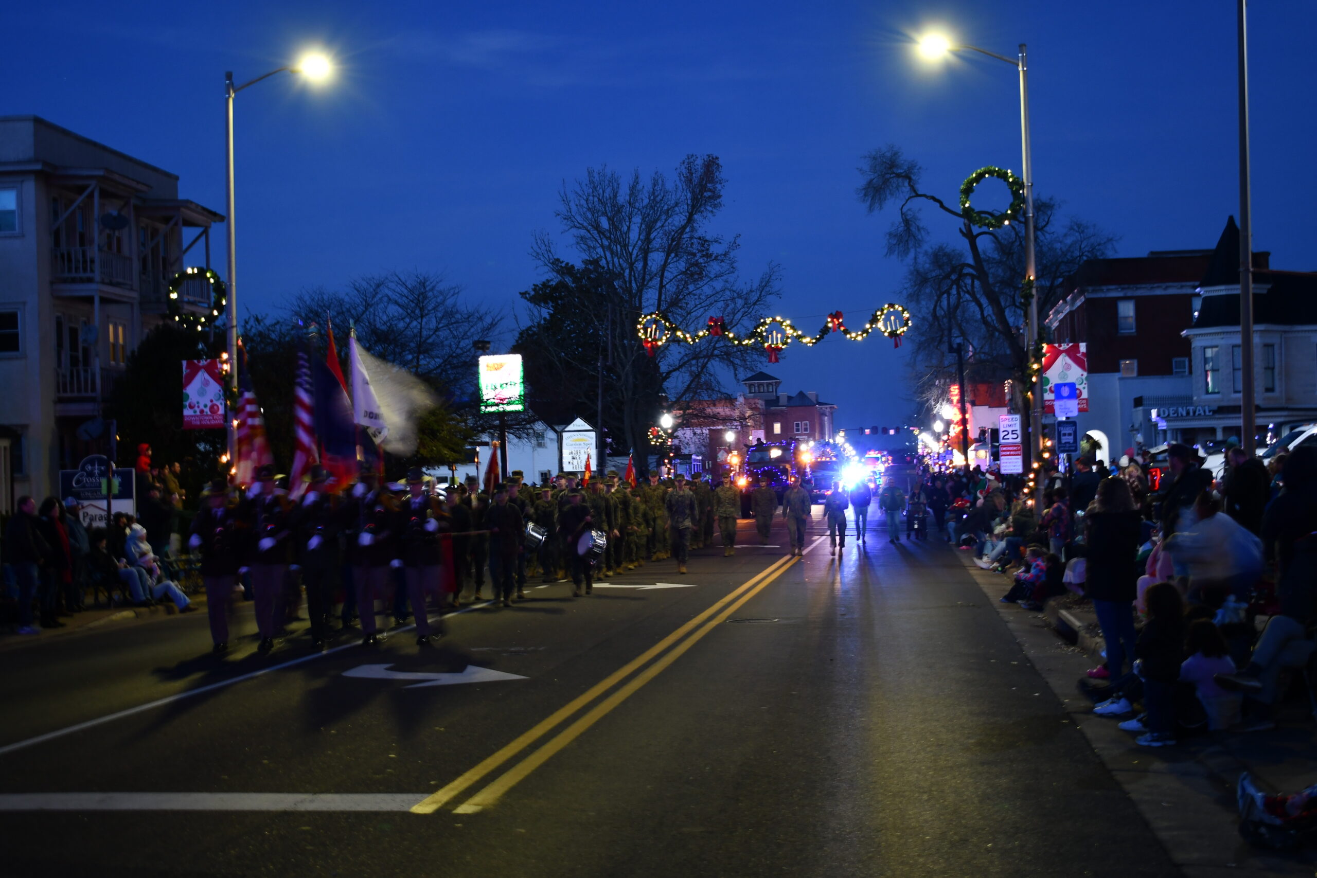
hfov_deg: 35.1
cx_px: 658
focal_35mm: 57
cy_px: 439
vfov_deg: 23.8
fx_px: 2085
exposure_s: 1/3
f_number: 4.8
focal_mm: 38
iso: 400
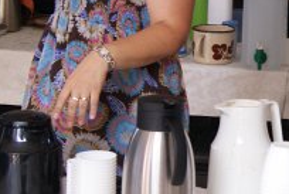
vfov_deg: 9.8
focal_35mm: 141
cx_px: 303
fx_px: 1134
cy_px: 48
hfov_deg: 14.2
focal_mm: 30
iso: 200
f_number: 4.5
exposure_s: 1/60
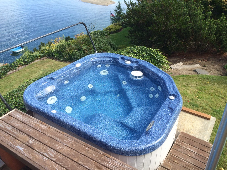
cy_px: 85
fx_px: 190
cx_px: 114
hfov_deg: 61.7
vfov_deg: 48.2
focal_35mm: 29
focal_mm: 4.15
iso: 32
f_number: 2.2
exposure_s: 1/662
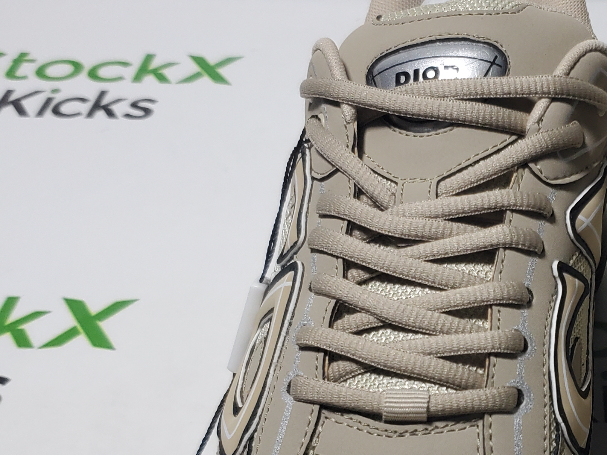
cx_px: 589
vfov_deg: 22.2
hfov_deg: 28.2
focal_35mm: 65
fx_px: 1140
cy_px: 374
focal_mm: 4.3
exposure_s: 1/211
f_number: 2.4
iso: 50
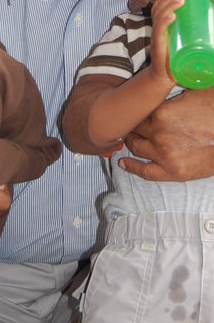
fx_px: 938
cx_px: 70
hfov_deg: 13.0
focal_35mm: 105
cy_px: 4
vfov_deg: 19.0
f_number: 3.8
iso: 400
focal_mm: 22
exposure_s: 1/60
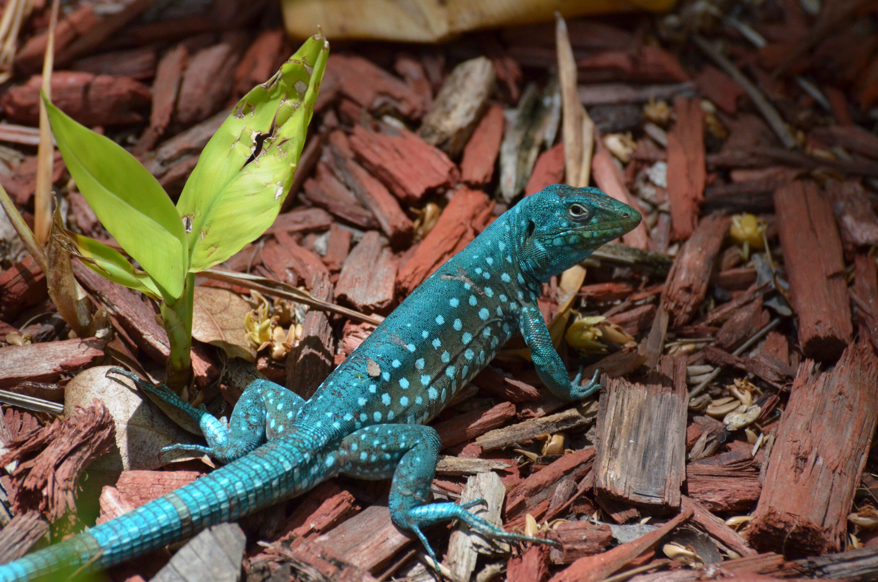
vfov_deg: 4.1
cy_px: 291
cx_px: 439
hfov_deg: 6.3
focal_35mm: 330
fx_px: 8032
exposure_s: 1/4000
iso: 2000
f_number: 8
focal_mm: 220
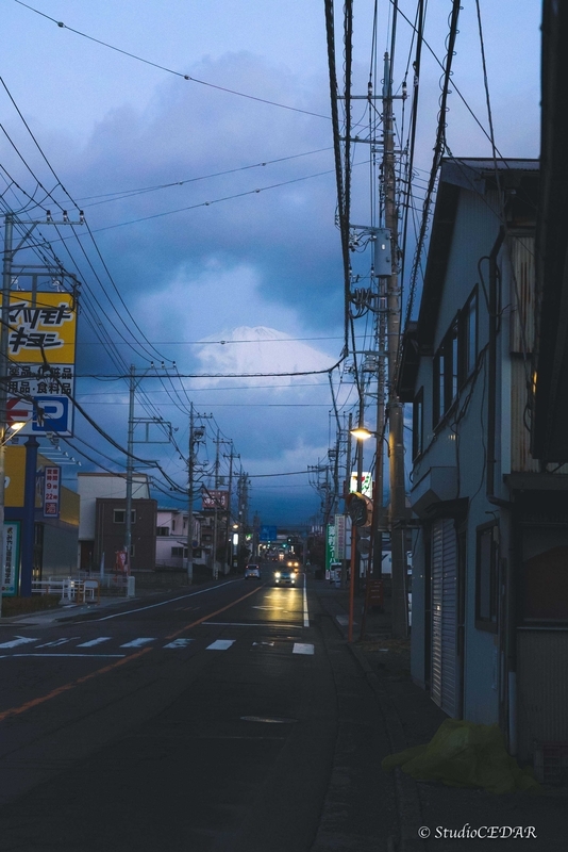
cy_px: 426
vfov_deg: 31.9
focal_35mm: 63
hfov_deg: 21.6
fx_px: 1490
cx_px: 284
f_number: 8
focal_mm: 63
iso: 12800
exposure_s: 1/250
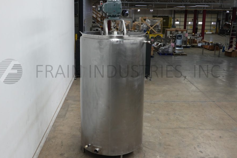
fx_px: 303
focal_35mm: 46
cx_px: 112
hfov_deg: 42.7
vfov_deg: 29.3
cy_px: 79
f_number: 3.5
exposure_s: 1/40
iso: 160
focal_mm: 14.69
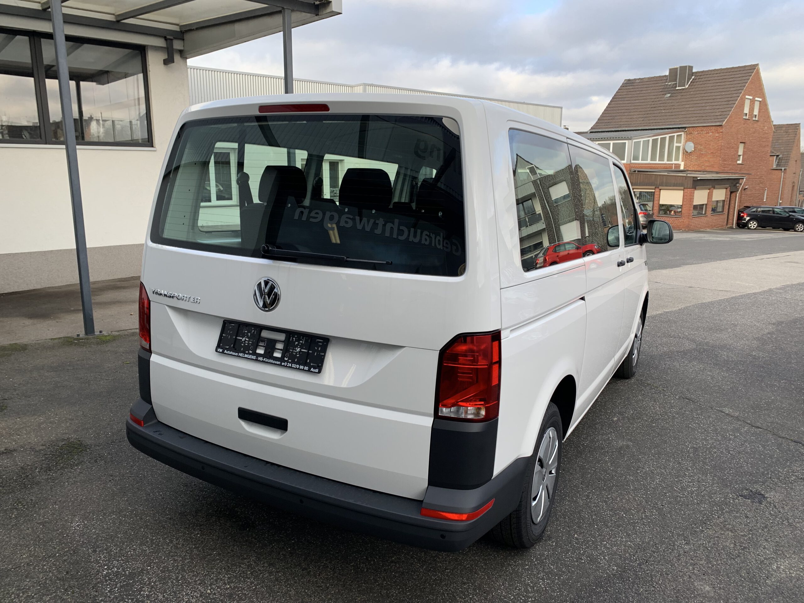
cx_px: 402
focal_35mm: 26
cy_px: 302
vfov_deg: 53.1
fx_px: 604
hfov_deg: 67.3
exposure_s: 1/299
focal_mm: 4.25
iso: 25
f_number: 1.8
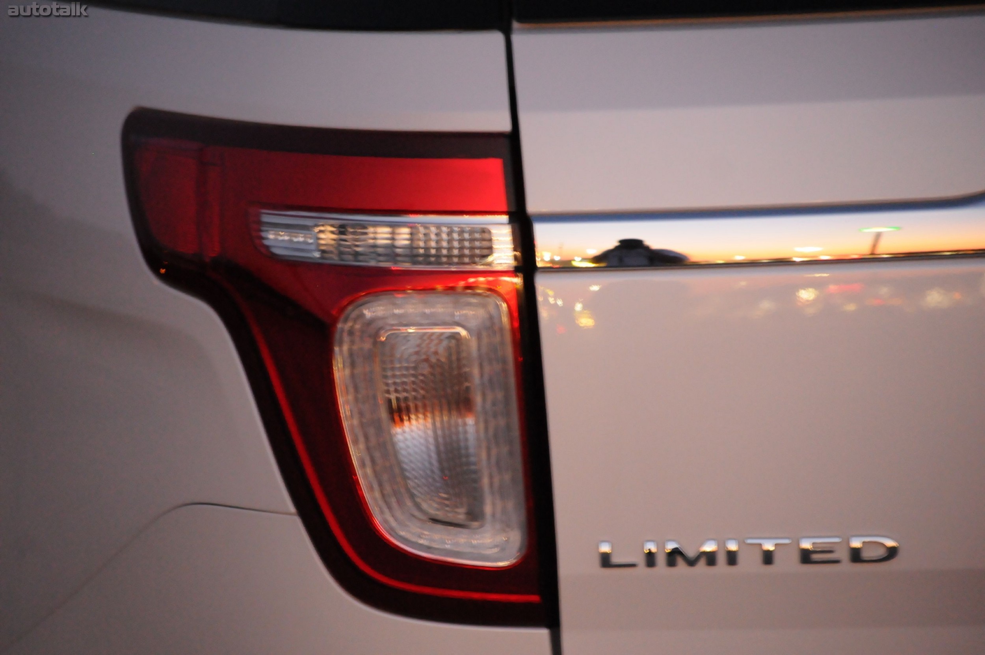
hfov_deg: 12.5
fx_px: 4510
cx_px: 492
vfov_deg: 8.3
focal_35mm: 165
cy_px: 328
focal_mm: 110
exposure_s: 1/8
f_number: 4.5
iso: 2500
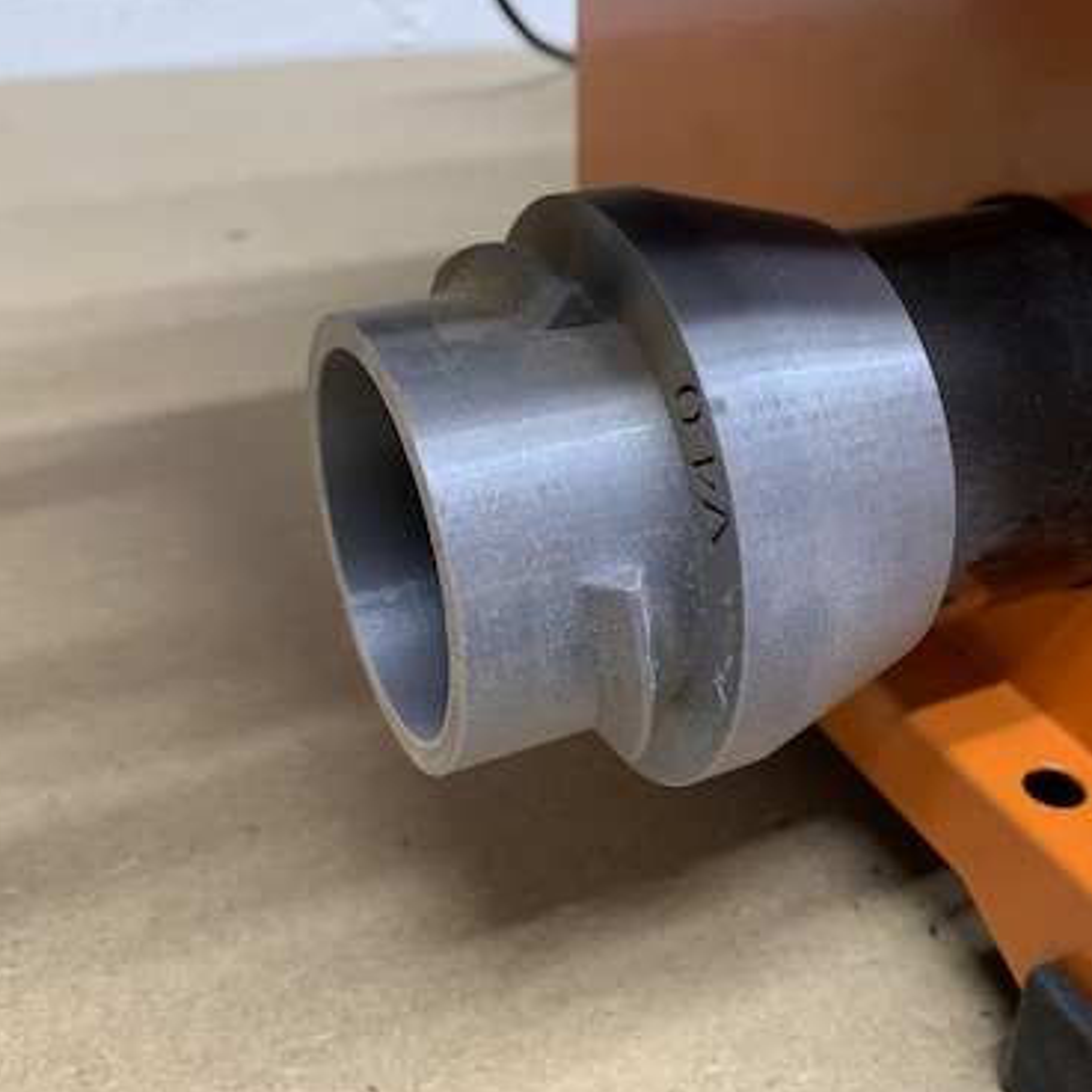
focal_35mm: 40
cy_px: 513
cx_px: 760
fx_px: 1428
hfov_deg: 41.1
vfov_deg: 41.8
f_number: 1.8
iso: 100
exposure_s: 1/66
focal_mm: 4.25
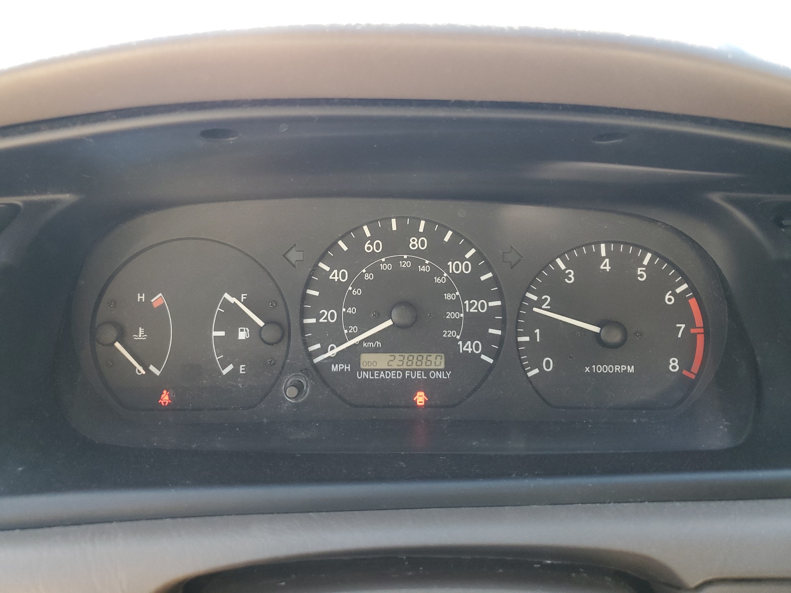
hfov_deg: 67.3
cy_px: 296
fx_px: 594
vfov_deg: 53.1
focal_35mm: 26
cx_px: 396
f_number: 1.5
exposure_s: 1/120
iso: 90
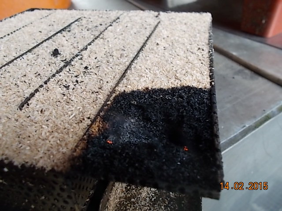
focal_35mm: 30
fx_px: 244
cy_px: 106
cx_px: 141
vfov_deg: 46.8
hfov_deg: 60.0
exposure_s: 1/25
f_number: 3.4
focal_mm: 5.3
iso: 160
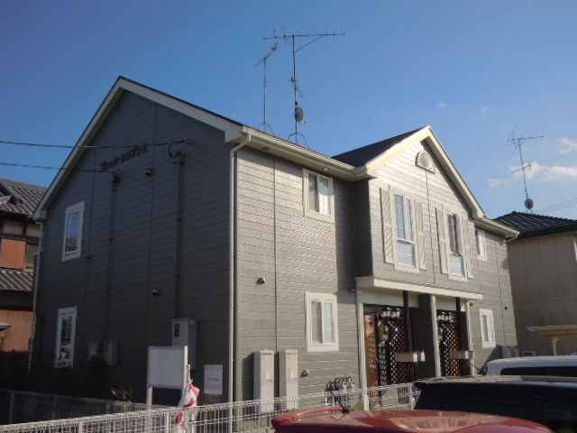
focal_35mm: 33
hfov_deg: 55.4
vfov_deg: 42.9
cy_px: 216
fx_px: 550
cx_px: 288
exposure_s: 1/250
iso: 100
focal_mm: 5.9
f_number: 8
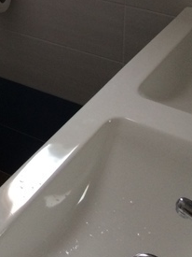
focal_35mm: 81
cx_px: -3
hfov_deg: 17.7
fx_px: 599
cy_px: -81
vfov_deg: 21.7
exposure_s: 1/33
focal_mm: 4.15
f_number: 2.2
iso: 80
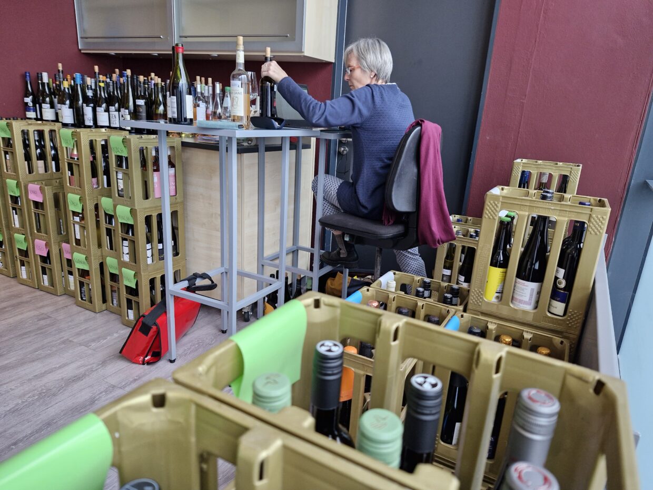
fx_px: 434
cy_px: 245
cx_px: 326
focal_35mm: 23
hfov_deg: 73.9
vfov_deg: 58.9
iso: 250
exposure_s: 1/180
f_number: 1.8
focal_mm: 5.54
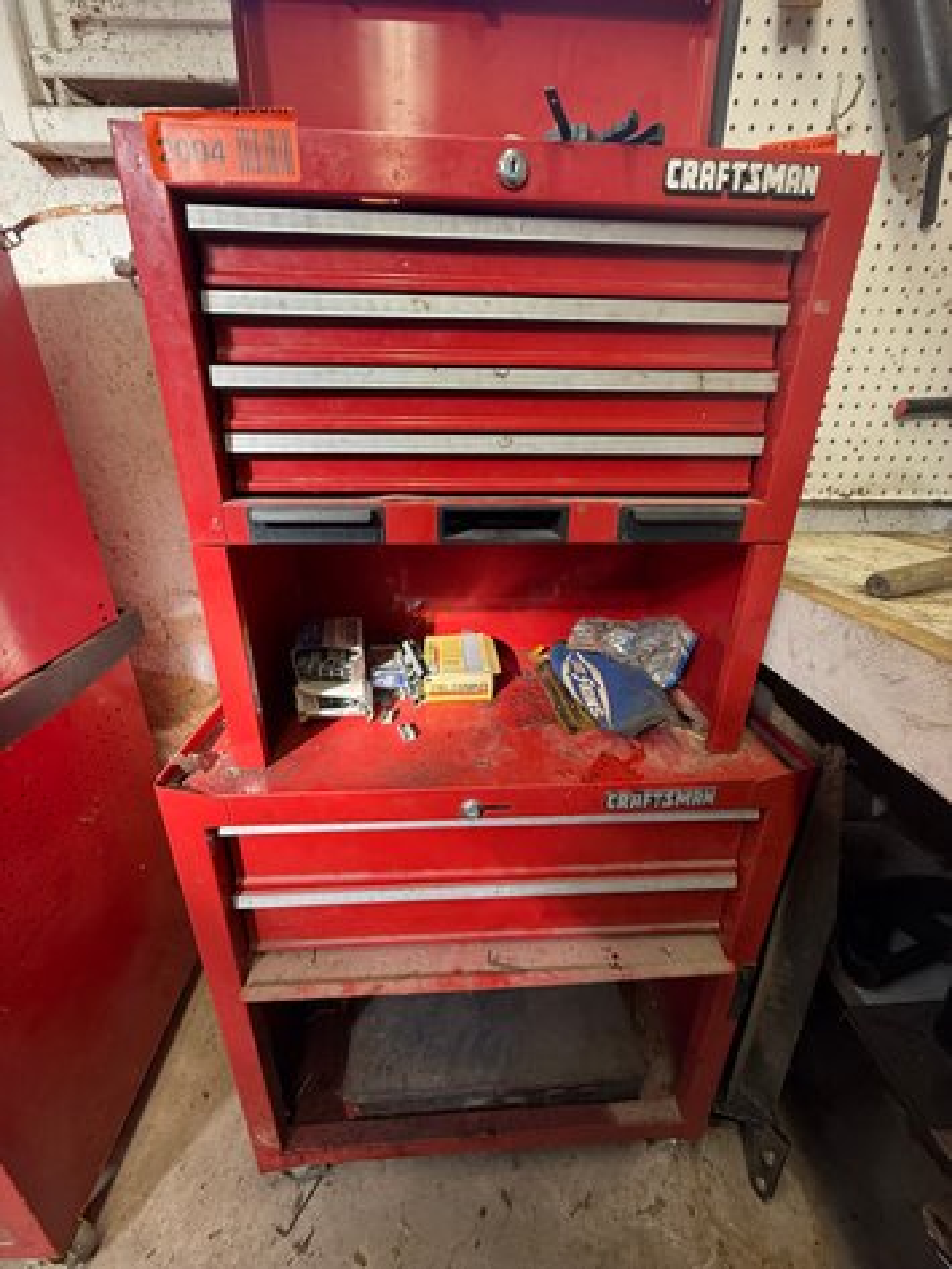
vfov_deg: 102.0
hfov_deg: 85.7
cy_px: 634
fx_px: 513
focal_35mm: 14
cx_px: 476
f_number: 2.2
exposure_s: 1/60
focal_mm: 2.22
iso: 200
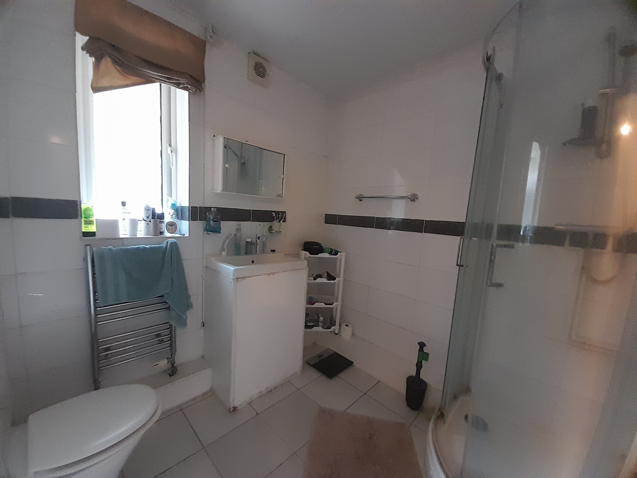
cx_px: 318
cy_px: 239
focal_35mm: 13
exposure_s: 1/25
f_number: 2.2
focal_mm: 1.13
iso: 400
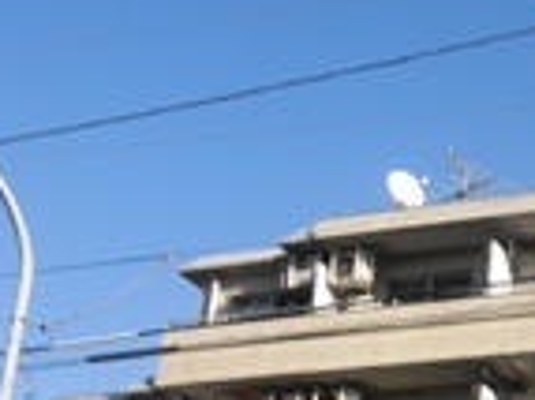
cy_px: 430
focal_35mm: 94
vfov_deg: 15.3
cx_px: 707
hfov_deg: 19.2
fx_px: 1452
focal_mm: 5
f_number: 8.5
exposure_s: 1/80
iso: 64
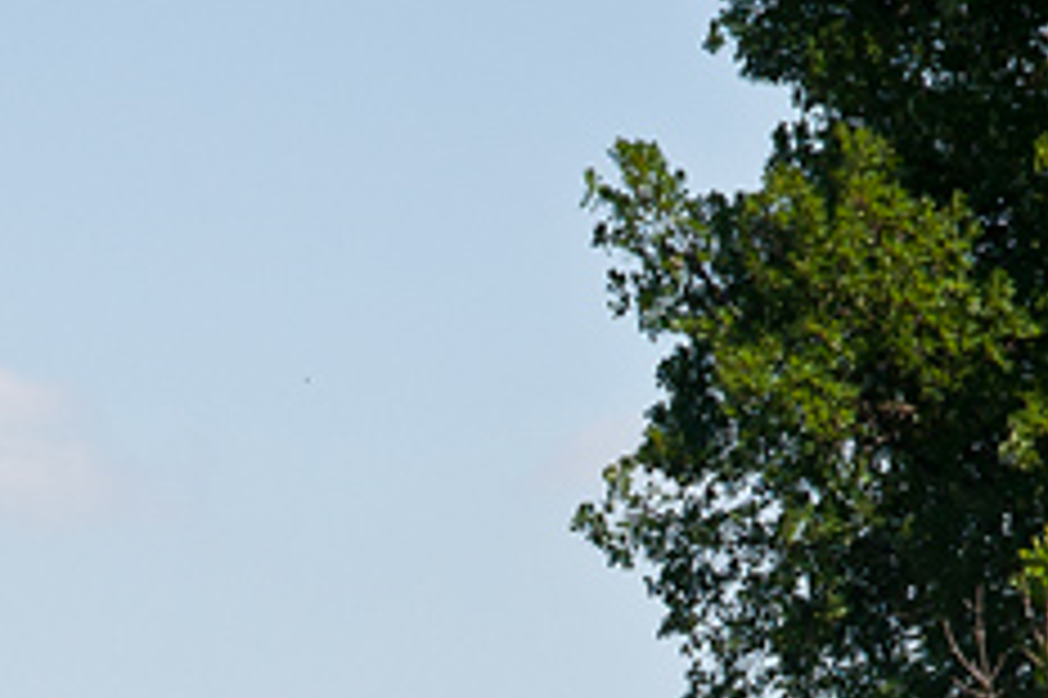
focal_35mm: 528
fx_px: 15359
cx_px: 112
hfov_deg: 3.9
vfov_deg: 2.6
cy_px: 1403
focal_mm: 80
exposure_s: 1/500
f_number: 8
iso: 200
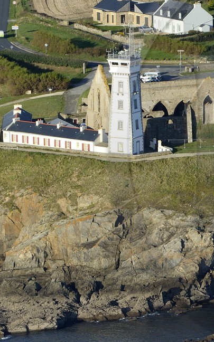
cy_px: 142
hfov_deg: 3.1
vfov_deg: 4.9
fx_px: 3994
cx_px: 321
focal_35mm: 428
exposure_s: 1/1250
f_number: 10
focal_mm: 170
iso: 800
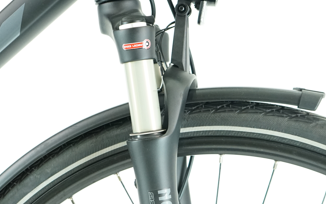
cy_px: 152
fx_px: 737
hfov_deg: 24.9
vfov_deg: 15.7
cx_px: 146
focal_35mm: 83
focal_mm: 37
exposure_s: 1/200
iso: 2500
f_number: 4
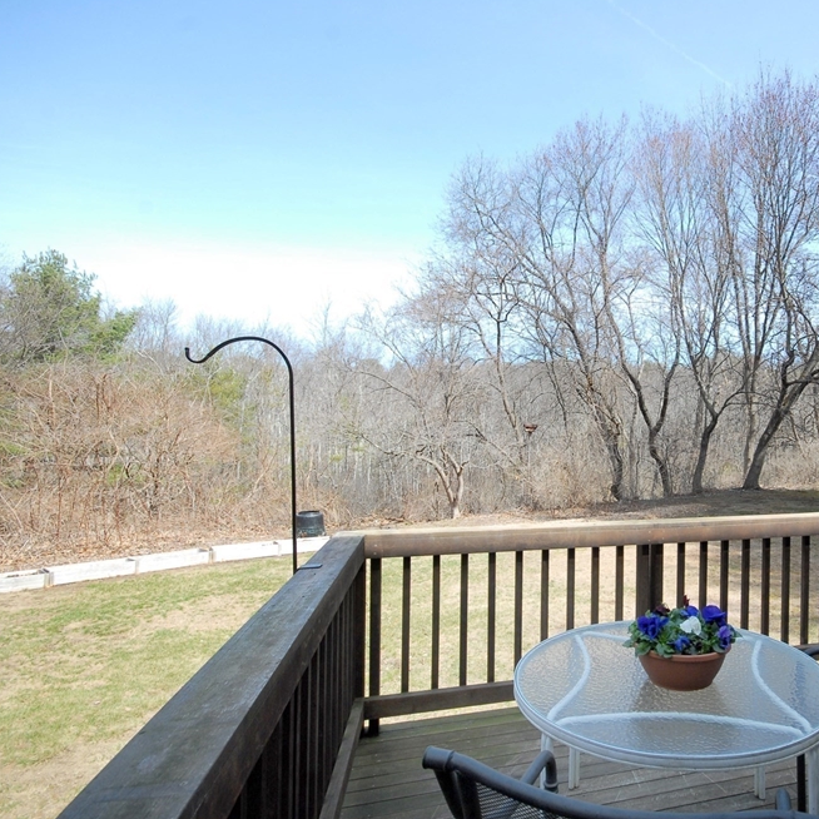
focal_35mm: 20
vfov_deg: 74.8
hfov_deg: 70.4
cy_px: 423
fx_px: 535
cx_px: 602
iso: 250
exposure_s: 1/125
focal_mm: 10
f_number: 8
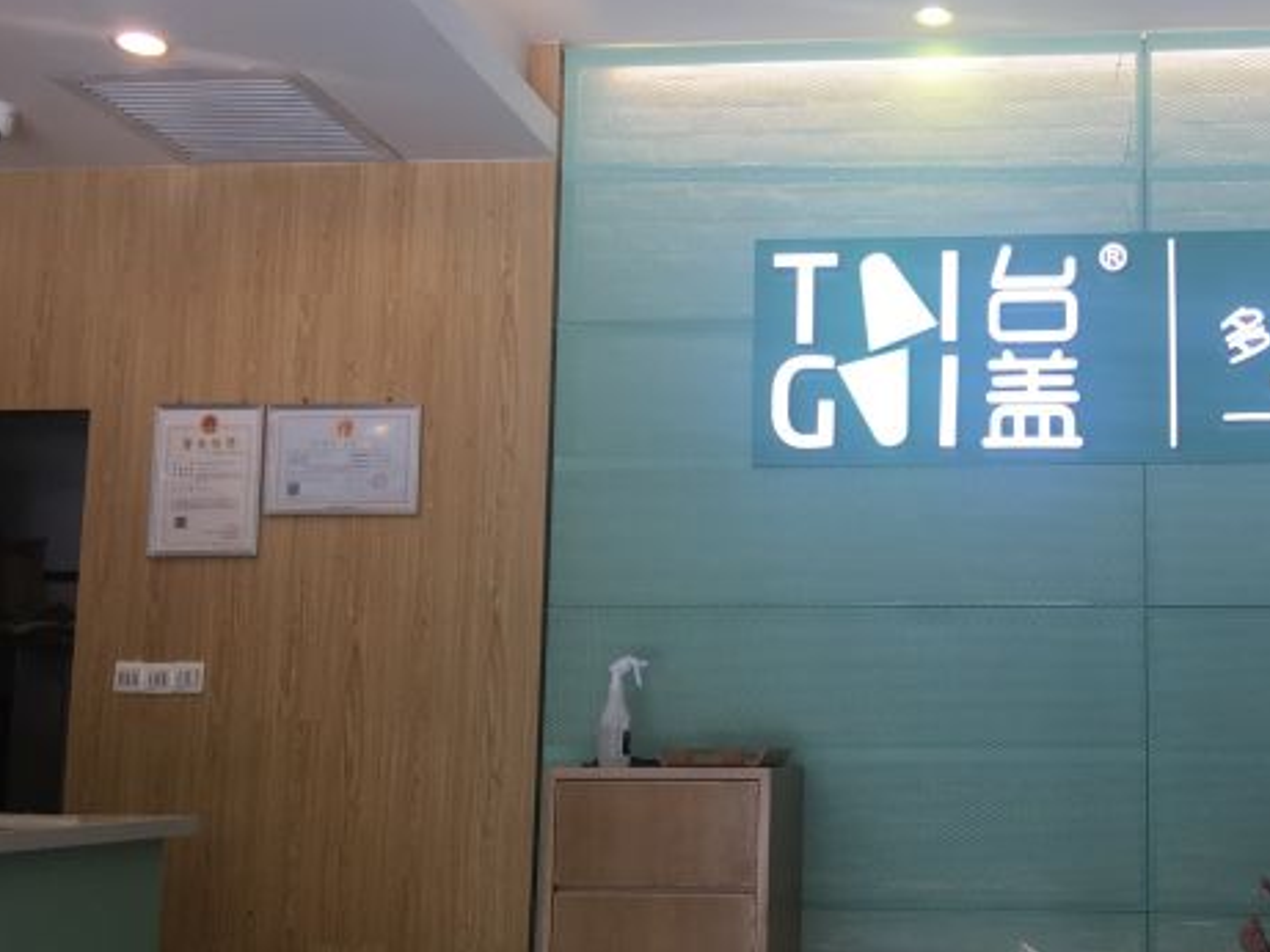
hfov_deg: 41.6
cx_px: 956
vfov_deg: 32.8
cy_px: 576
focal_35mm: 44
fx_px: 1615
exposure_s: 1/50
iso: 32
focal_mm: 4.15
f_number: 2.2
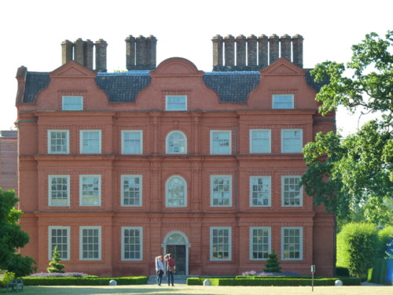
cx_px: 196
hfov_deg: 13.5
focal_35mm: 146
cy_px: 148
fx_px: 1658
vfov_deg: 10.2
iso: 125
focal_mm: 26
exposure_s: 1/125
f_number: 4
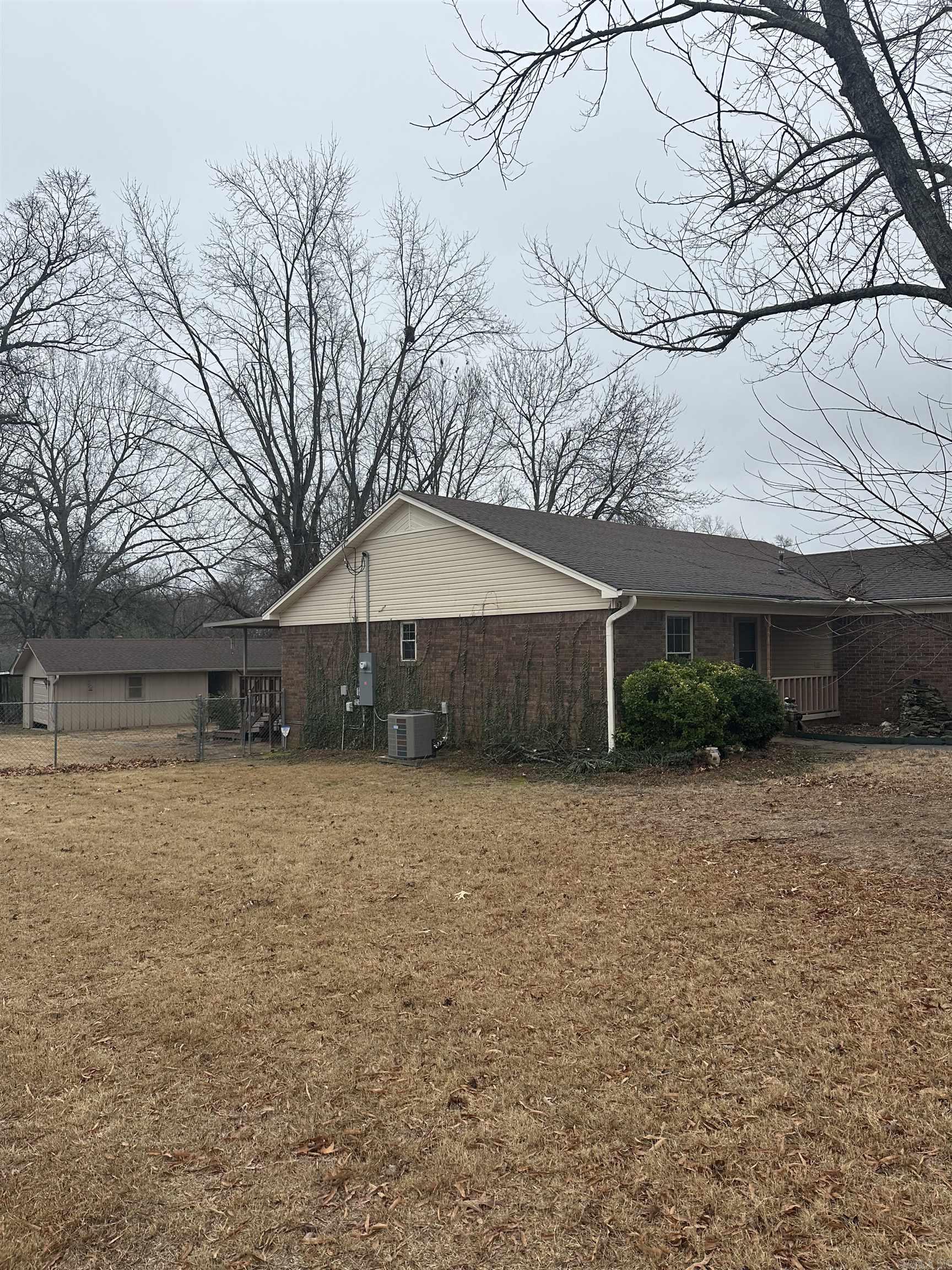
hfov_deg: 56.8
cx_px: 476
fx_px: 880
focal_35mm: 24
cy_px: 635
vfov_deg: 71.6
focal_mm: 6.86
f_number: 1.78
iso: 80
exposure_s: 1/1453
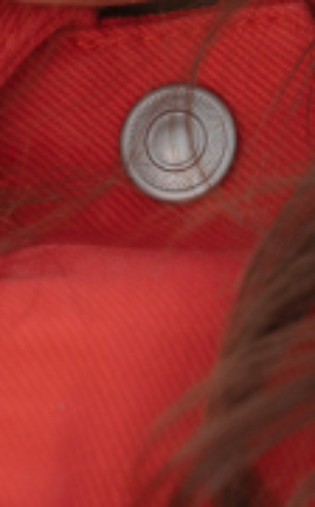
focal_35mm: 321
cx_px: -188
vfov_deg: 6.5
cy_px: -194
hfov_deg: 4.0
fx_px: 4428
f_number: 4
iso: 125
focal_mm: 47.2
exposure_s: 1/400
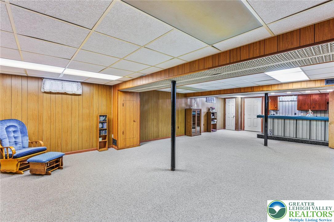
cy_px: 111
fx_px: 148
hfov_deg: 96.8
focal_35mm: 16
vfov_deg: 73.7
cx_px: 167
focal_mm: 16
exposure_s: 1.6
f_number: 7.1
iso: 320
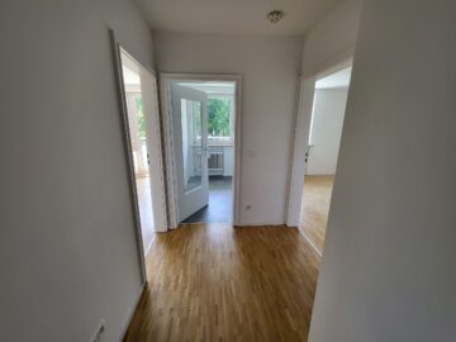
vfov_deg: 89.9
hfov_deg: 106.2
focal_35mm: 13
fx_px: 171
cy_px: 171
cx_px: 228
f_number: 2.2
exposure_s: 1/50
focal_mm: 1.74
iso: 80
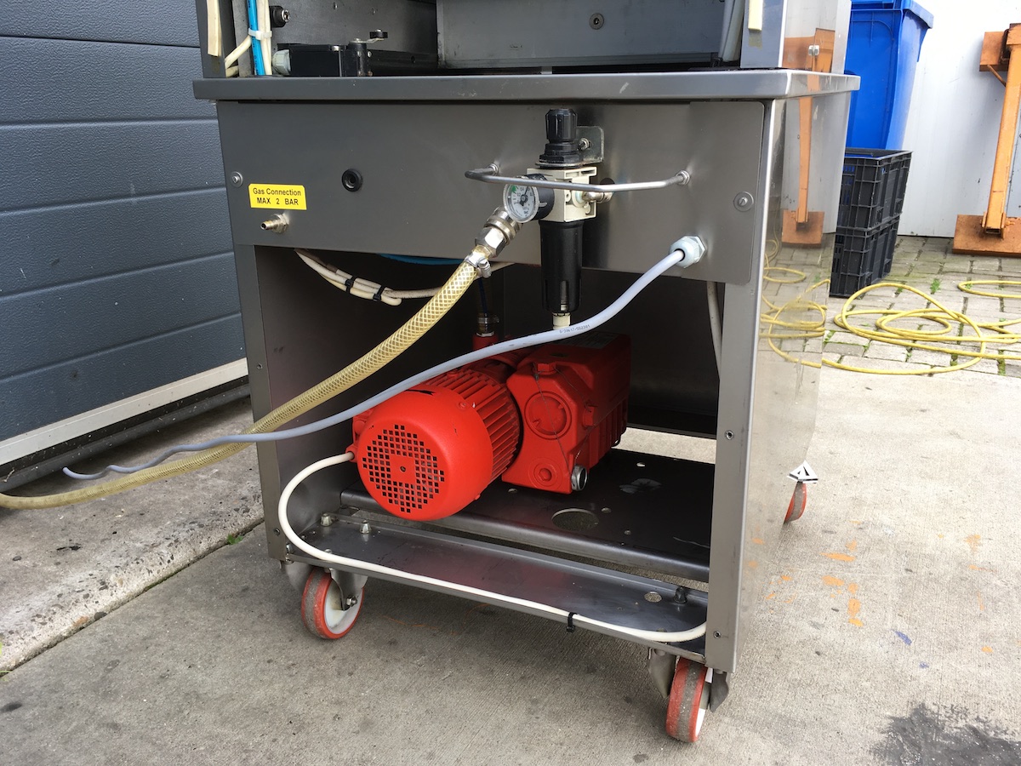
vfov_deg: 48.2
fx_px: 855
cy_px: 383
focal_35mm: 29
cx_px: 510
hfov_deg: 61.7
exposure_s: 1/100
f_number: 2.2
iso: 25
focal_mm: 4.15
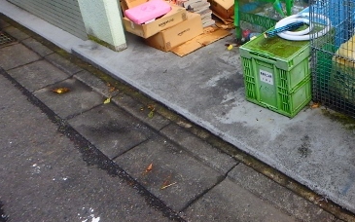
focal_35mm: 39
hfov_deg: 46.3
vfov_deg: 30.9
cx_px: 309
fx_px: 377
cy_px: 12
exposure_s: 1/320
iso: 125
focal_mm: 3.7
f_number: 3.5
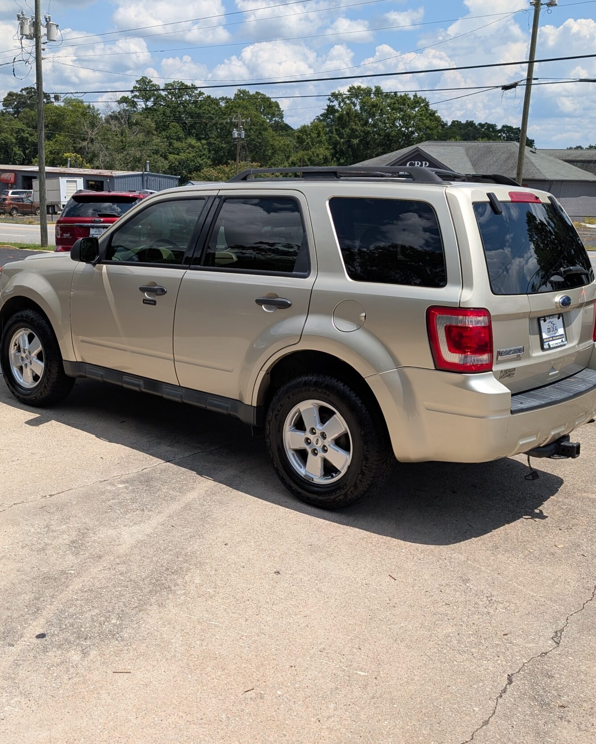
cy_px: 361
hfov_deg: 40.9
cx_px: 228
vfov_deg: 50.3
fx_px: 794
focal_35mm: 36
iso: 19
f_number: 1.68
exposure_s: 1/1212
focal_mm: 6.9
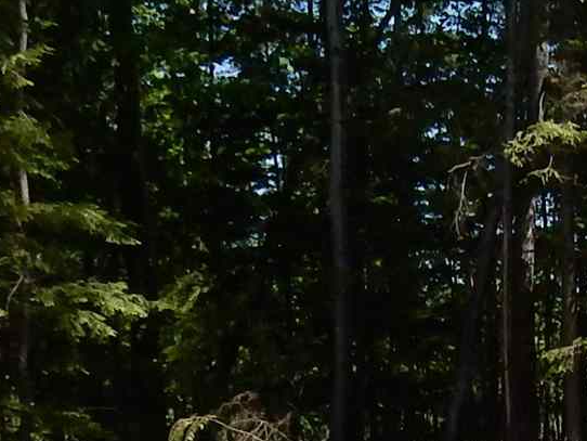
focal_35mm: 170
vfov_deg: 8.3
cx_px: 790
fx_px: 2884
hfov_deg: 11.3
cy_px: 899
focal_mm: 5.4
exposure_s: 1/800
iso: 125
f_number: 4
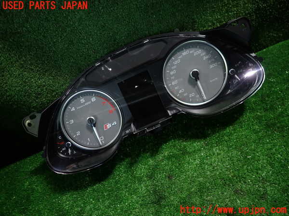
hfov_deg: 69.4
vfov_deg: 54.9
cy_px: 108
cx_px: 144
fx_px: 209
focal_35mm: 25
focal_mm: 4.5
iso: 200
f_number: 2
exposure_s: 1/40
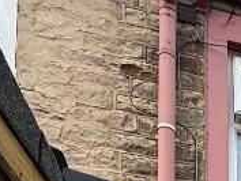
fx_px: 564
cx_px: 388
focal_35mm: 81
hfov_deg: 19.9
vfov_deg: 13.4
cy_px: 434
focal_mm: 2.22
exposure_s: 1/625
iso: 50
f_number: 2.2
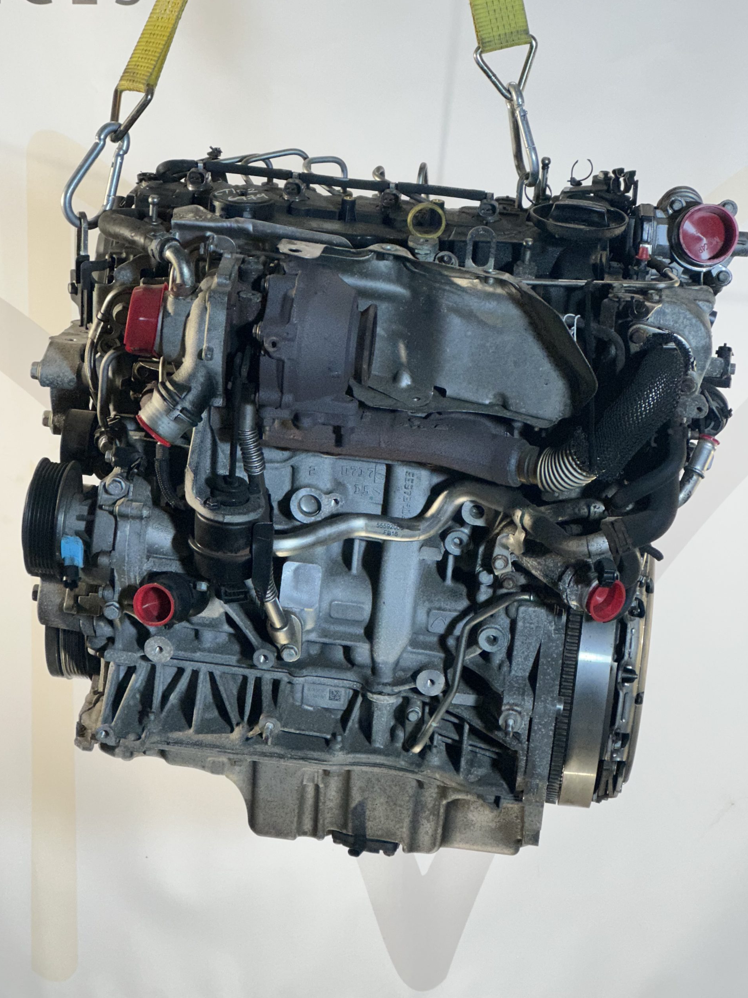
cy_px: 502
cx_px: 371
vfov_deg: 25.0
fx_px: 2247
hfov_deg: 18.9
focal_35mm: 78
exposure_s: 1/100
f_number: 2.8
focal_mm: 9
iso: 125
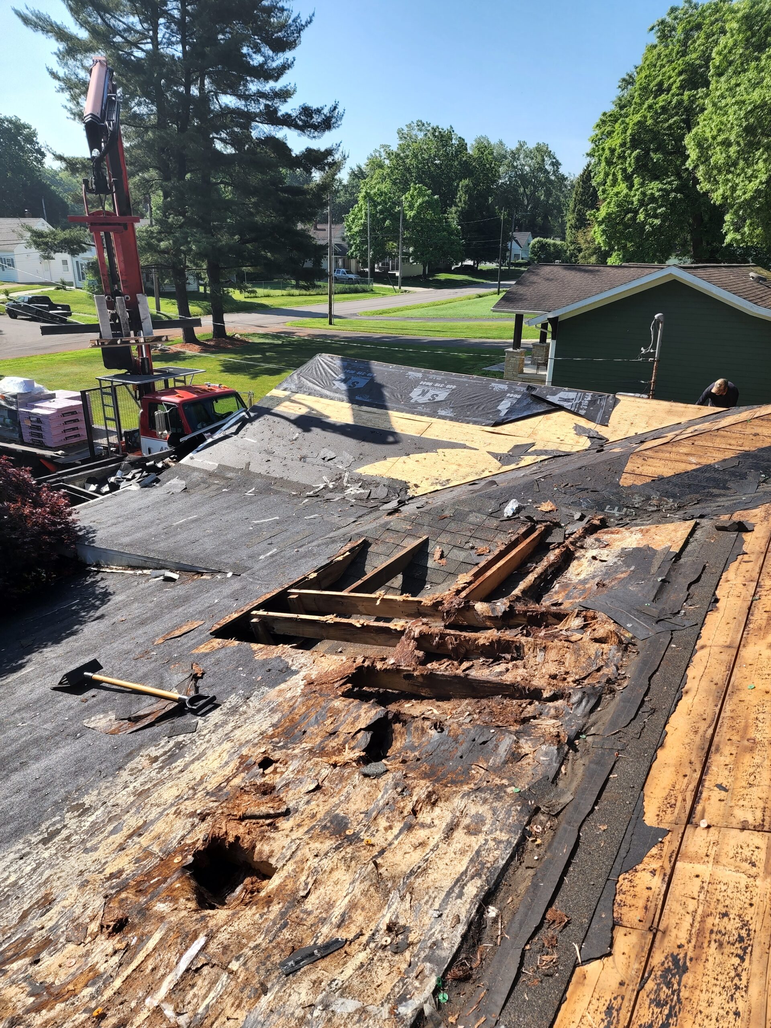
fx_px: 683
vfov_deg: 73.9
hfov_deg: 58.9
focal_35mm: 23
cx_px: 386
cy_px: 514
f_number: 1.8
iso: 12
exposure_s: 1/633
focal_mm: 6.4
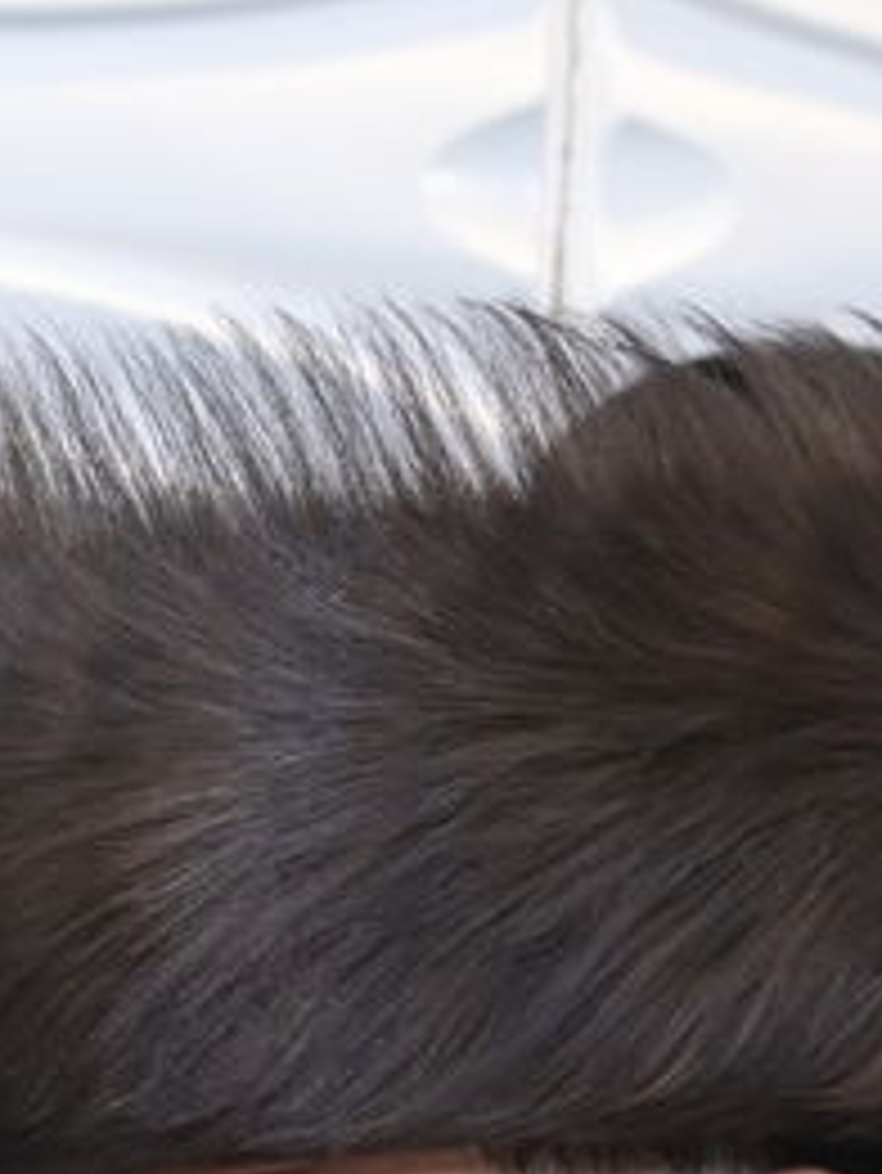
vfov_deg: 7.6
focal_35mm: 258
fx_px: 8758
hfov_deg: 5.7
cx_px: -536
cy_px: 1624
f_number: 4.5
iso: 1250
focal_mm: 50
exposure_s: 1/200
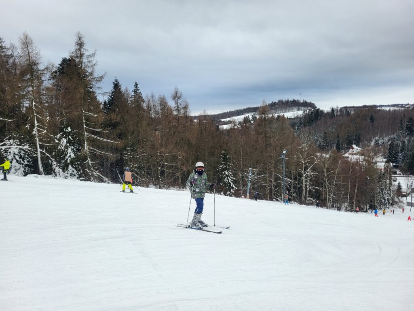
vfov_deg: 53.1
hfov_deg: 67.3
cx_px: 207
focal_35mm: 26
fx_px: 311
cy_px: 156
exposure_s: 1/655
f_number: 1.8
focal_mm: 5.4
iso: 40
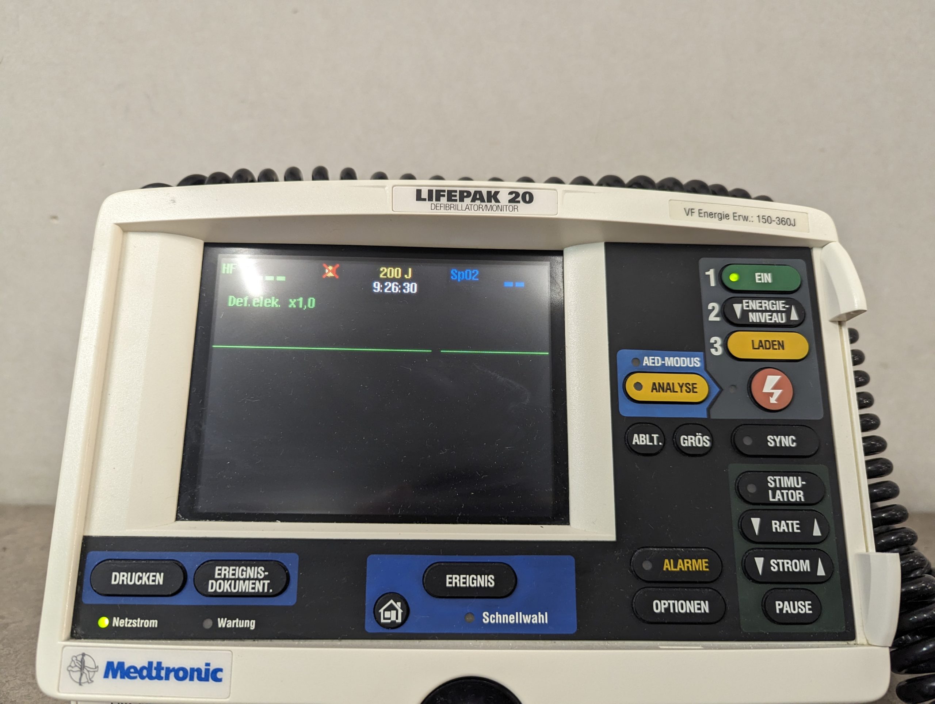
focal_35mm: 24
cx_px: 468
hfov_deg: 71.5
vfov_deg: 56.9
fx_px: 649
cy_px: 352
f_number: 1.85
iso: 425
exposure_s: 1/100
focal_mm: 6.81
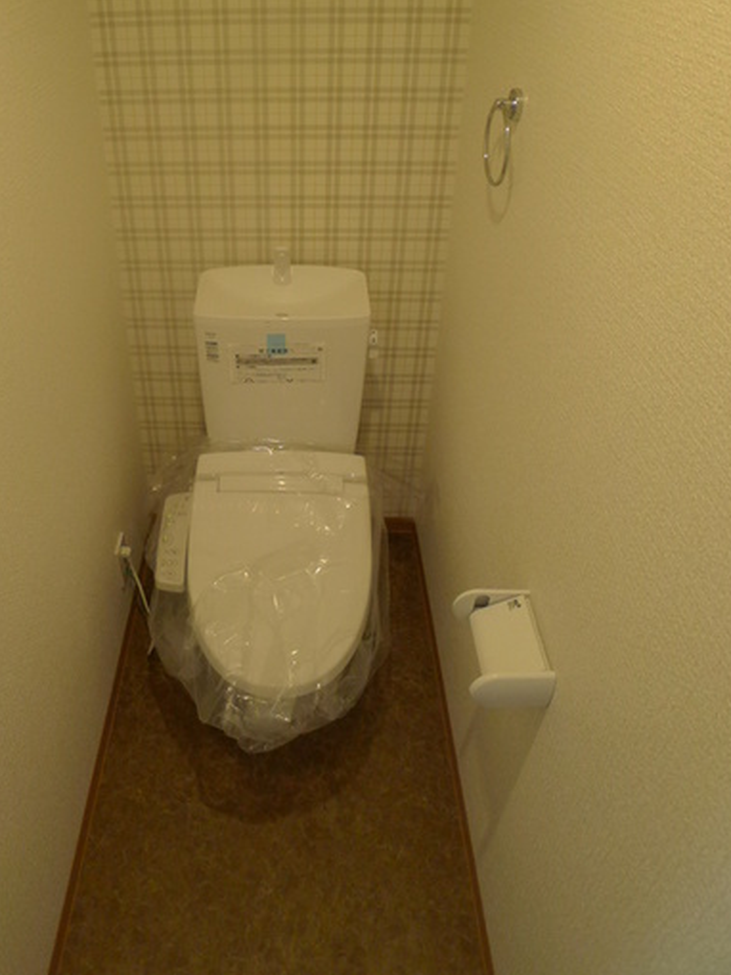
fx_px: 929
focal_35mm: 33
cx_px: 267
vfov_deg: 54.2
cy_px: 326
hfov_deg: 42.6
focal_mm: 5.1
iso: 250
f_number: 2
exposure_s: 1/60
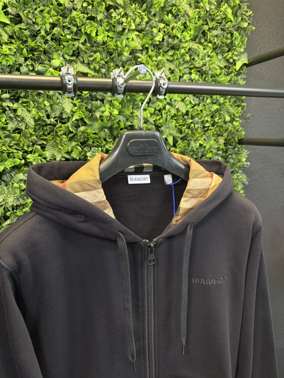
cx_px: 142
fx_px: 263
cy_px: 189
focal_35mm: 24
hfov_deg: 56.8
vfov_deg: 71.6
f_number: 1.78
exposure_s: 1/60
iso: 640
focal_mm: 6.76
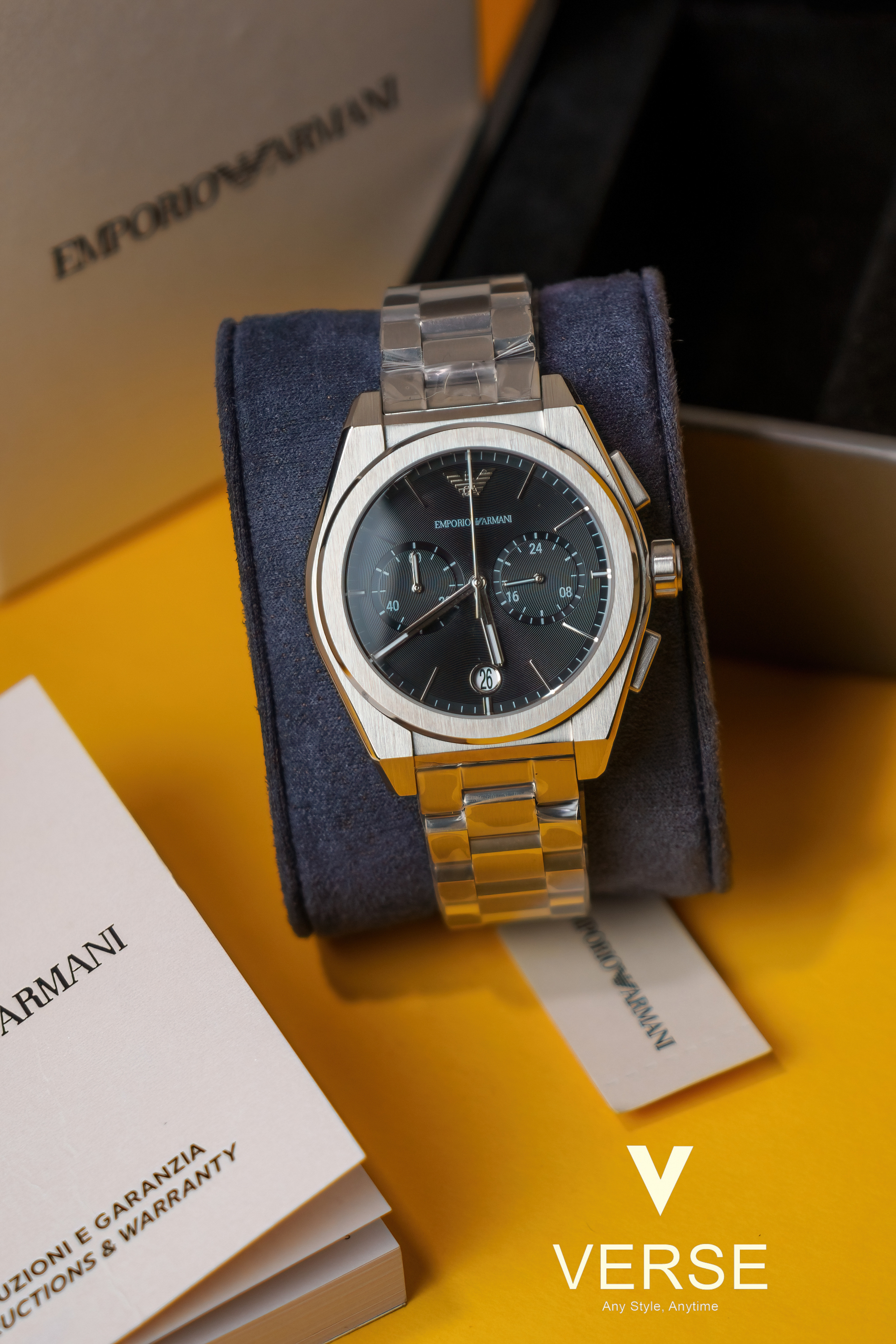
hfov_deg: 13.0
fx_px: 3920
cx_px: 448
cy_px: 672
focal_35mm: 105
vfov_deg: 19.5
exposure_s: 1/60
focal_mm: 70
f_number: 4
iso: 160
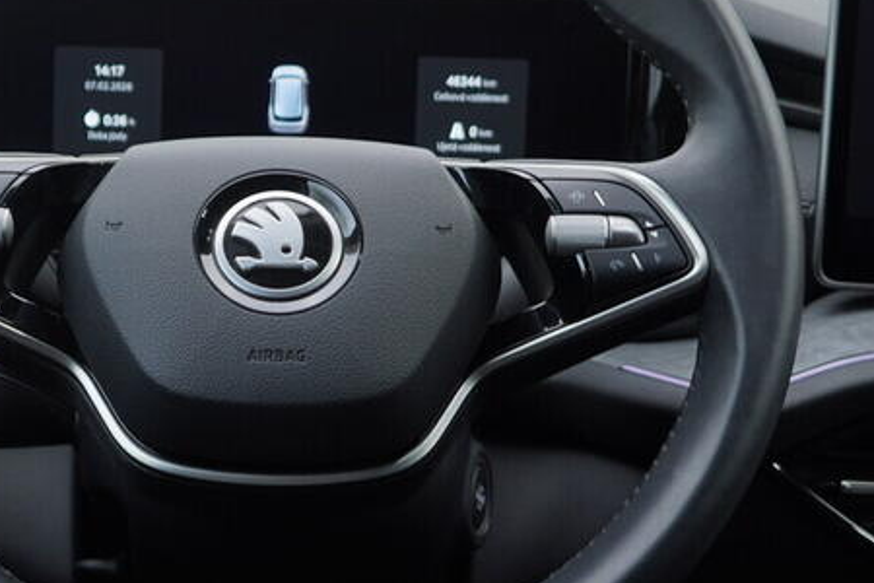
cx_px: 159
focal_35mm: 82
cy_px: 294
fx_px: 1991
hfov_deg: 24.3
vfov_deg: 16.7
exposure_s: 1/50
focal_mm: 24
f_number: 3.2
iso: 125
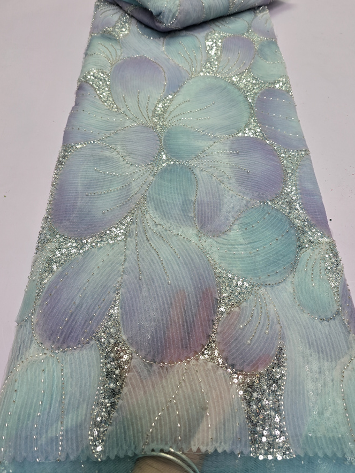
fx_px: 356
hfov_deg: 53.0
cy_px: 207
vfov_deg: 67.1
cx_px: 190
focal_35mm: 26
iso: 64
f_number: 1.7
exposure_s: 1/180
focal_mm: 6.3
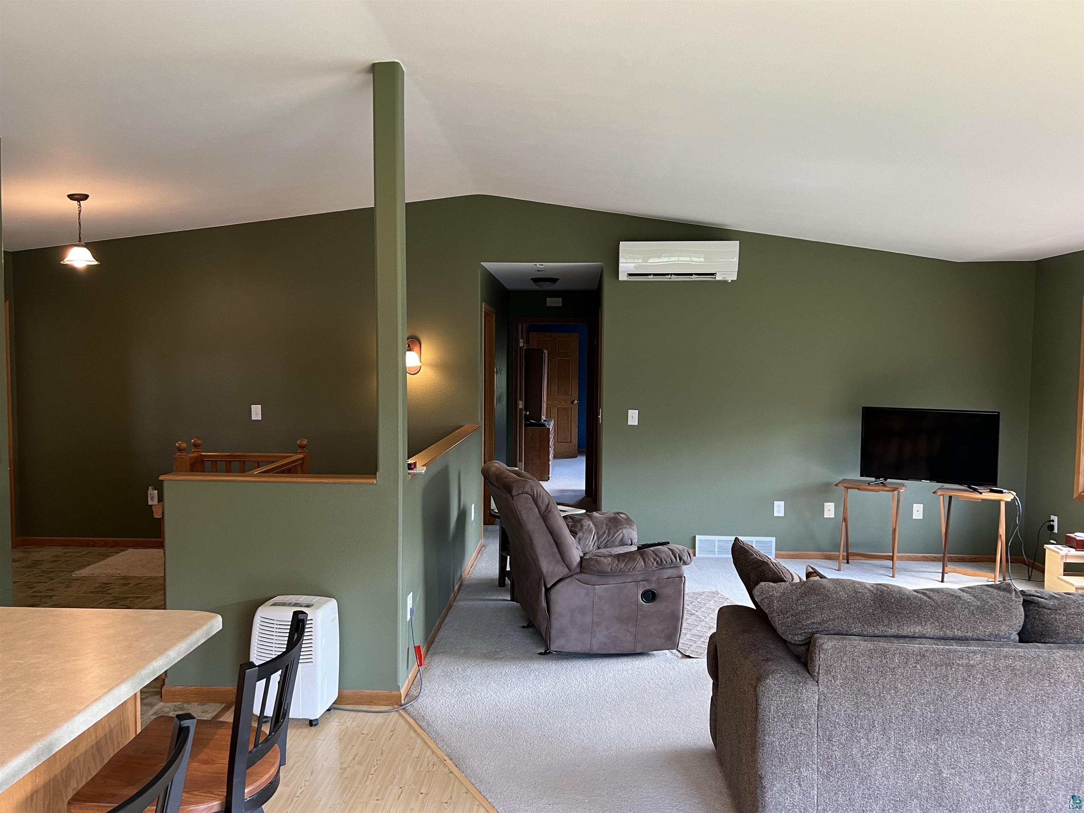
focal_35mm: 26
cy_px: 406
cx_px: 542
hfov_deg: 67.3
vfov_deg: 53.1
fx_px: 814
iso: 125
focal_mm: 5.7
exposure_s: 1/60
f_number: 1.5
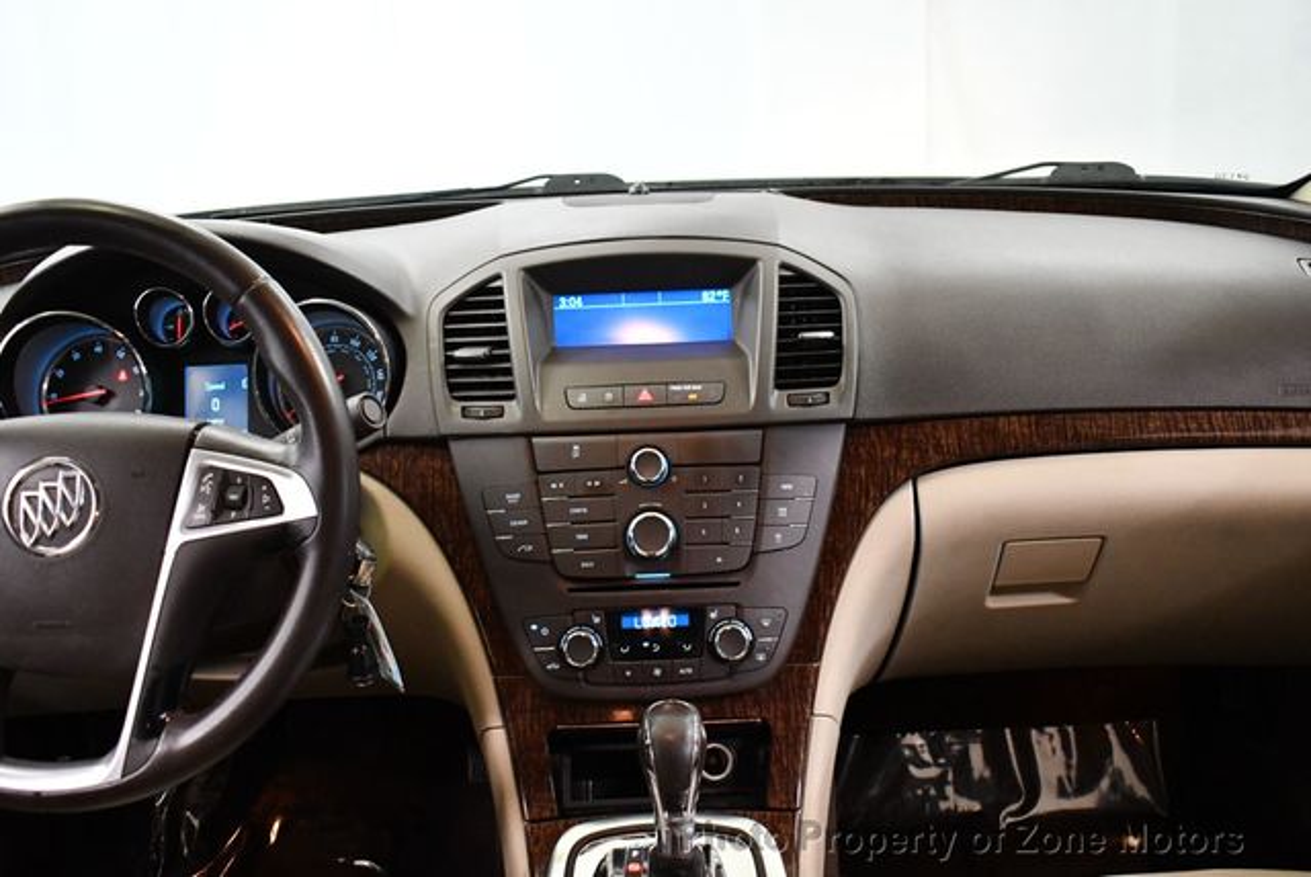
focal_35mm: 36
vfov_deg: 36.9
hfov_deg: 53.1
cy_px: 438
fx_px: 1312
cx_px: 656
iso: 3200
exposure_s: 1/125
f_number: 3.5
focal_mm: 18
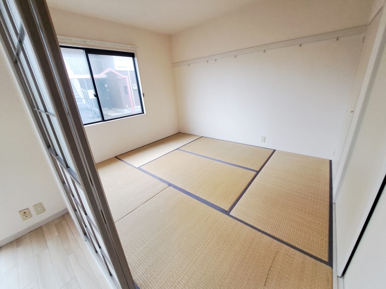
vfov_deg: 89.9
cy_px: 144
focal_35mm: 13
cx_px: 193
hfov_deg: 106.2
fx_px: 145
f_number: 2.2
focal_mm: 1.74
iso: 125
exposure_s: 1/50
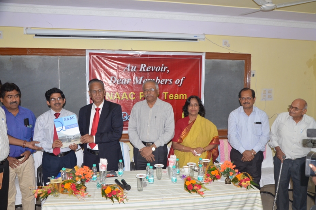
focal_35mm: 32
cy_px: 105
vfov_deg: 41.5
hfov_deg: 59.6
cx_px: 158
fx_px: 276
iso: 640
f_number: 5.6
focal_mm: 21
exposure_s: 1/125
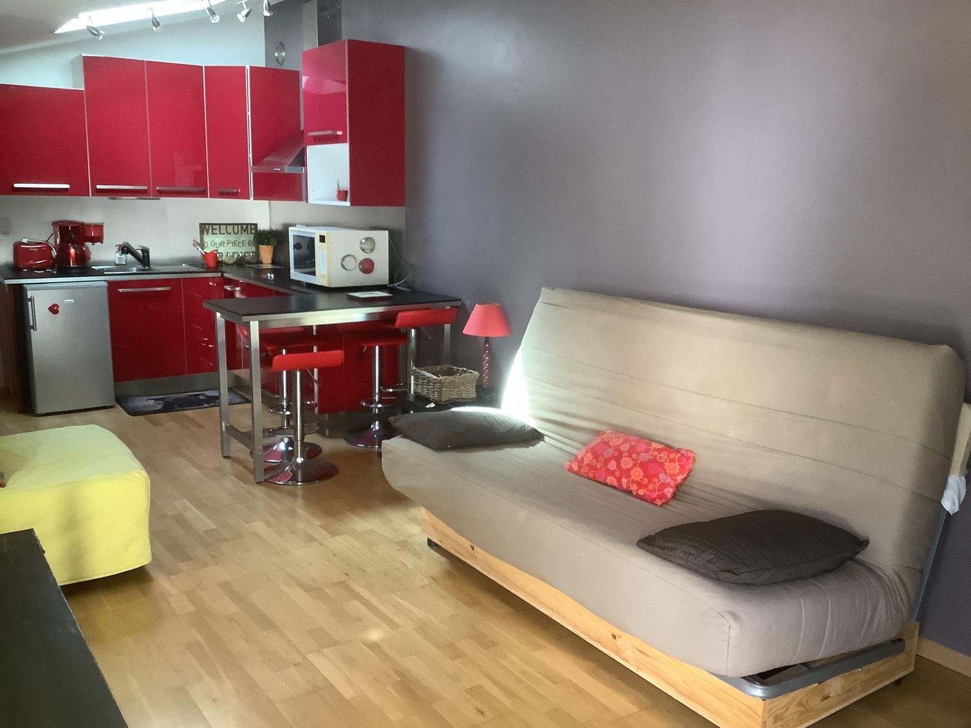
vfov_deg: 45.4
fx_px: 870
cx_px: 486
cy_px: 364
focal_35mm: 31
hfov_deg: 58.4
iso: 200
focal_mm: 3.3
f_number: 2.4
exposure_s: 1/60
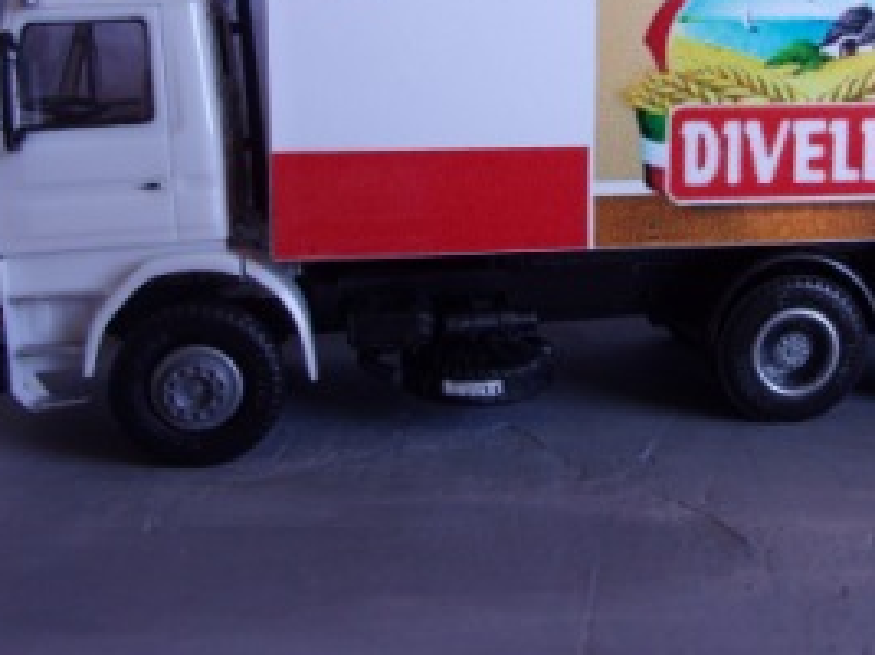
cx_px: 600
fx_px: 1188
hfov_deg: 39.8
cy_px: 160
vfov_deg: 30.3
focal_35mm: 47
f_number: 3.9
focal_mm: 5.1
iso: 80
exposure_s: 1/56
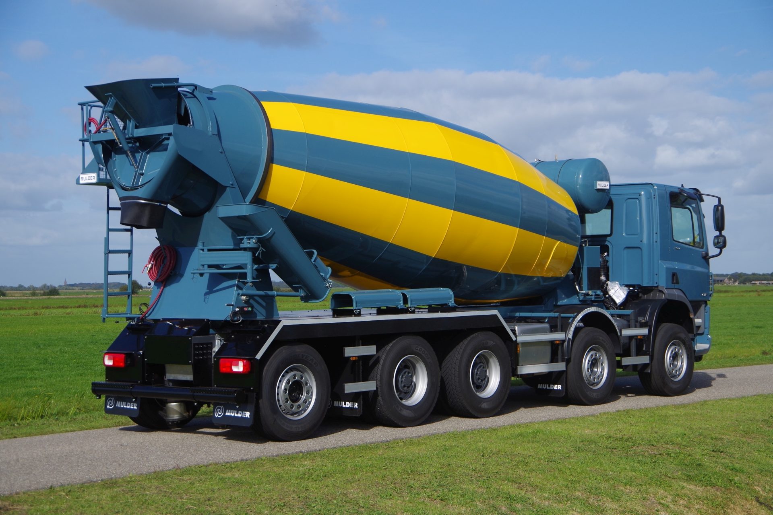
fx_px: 1288
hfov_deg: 33.4
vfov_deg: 22.6
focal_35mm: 60
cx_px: 386
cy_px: 258
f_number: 5
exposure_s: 1/640
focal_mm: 40
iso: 100
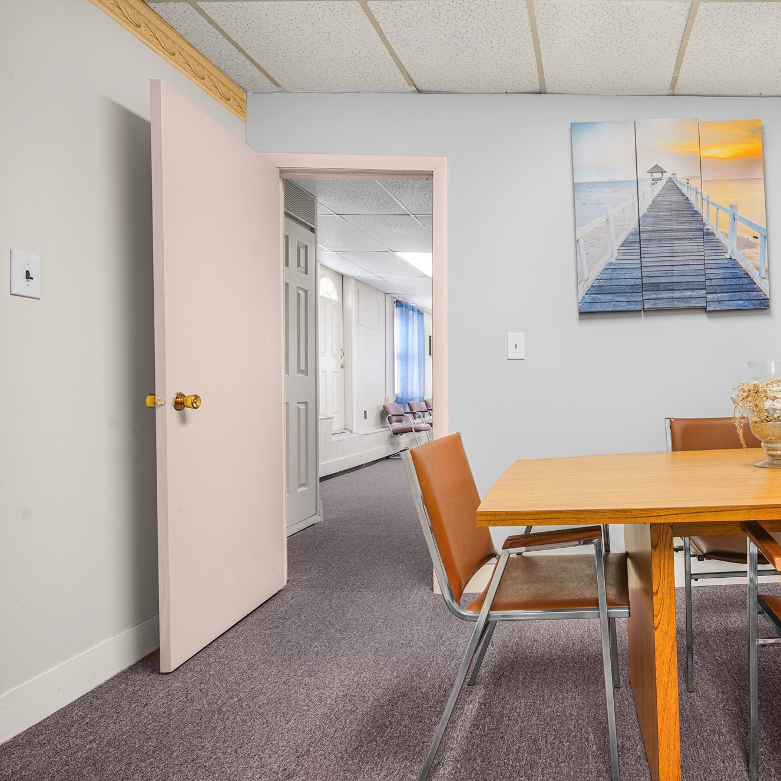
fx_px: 536
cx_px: 591
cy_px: 391
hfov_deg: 67.3
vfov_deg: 72.1
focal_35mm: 21
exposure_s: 1/5
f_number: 8
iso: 100
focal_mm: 16
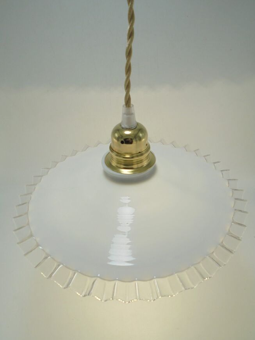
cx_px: 126
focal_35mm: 30
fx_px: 295
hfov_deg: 46.8
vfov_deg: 59.9
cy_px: 169
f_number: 3.7
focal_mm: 5.3
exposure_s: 1/320
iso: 100
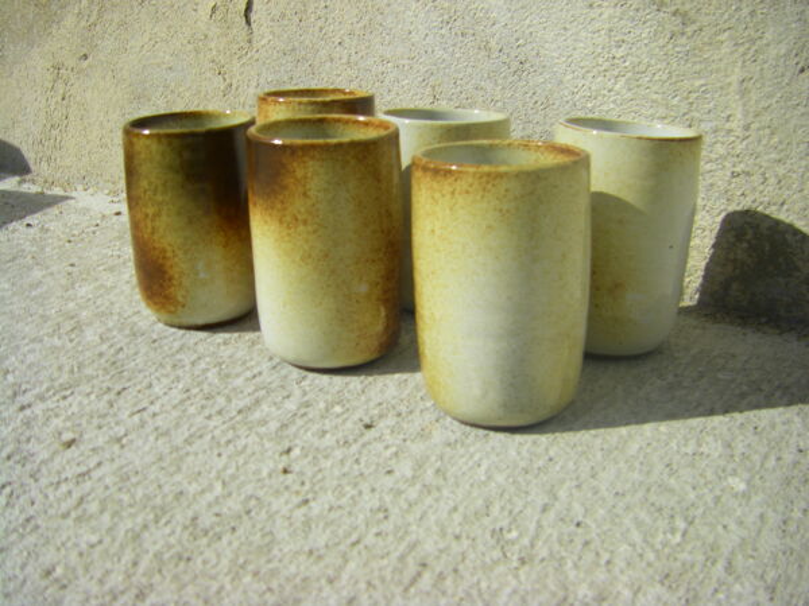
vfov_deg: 37.7
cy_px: 303
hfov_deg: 49.0
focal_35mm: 38
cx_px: 404
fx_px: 888
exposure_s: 1/320
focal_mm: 6.3
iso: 64
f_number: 7
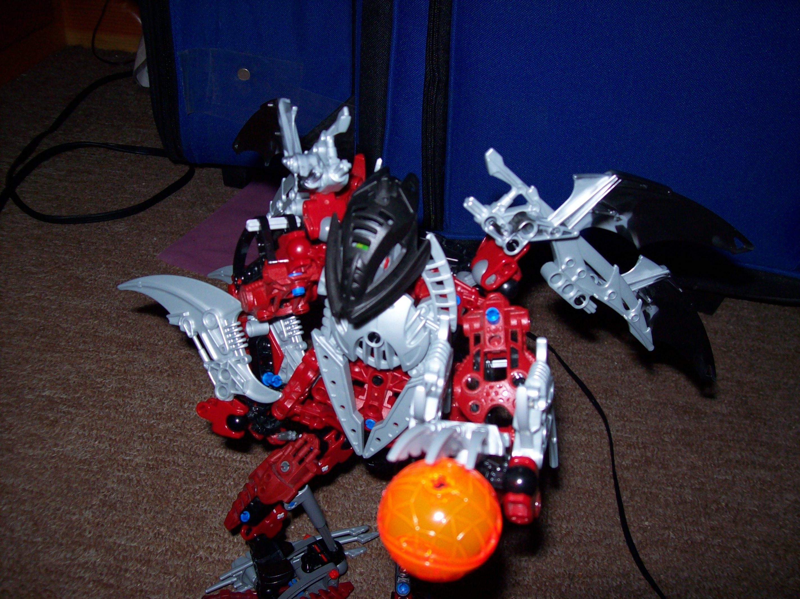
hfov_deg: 51.4
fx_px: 832
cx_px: 400
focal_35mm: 36
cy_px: 300
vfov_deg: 39.6
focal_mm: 6
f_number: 2.7
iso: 80
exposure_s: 1/64
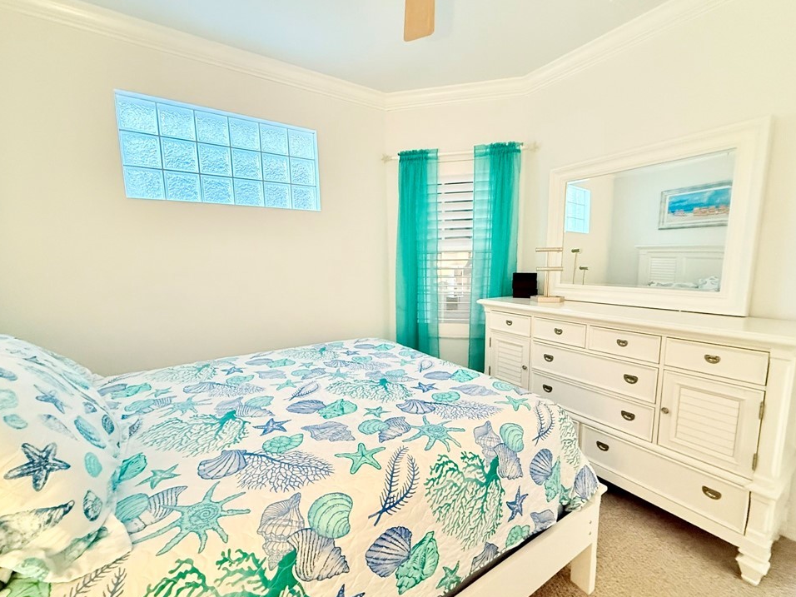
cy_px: 306
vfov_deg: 81.7
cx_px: 408
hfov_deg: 98.2
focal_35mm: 15
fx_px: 345
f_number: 2.2
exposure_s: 1/60
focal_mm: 2.22
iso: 640
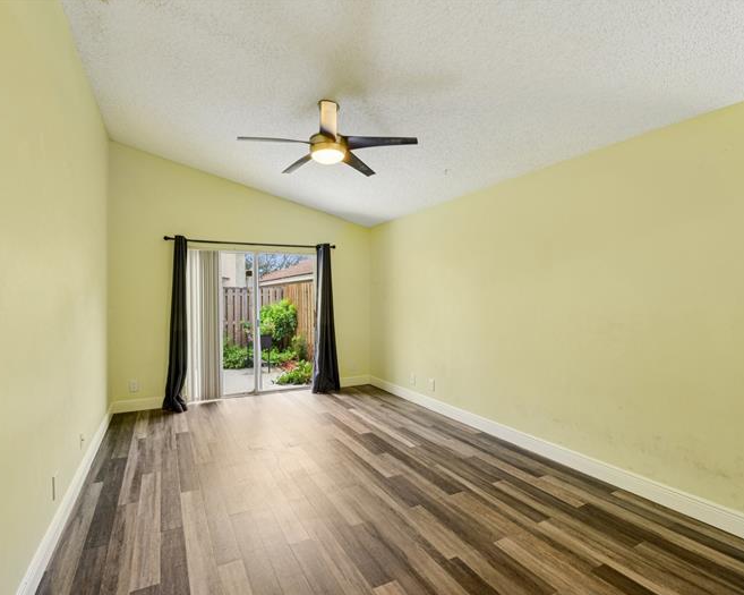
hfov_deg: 92.8
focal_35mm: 16
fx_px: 352
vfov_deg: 80.3
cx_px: 335
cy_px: 299
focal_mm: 14
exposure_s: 1/3.33
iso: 200
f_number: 9
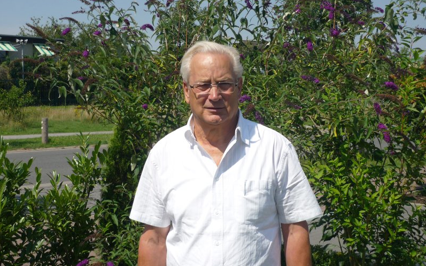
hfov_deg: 40.3
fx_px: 580
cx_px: 213
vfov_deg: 25.8
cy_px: 137
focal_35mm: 50
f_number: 9
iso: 100
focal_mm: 7.8
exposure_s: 1/250
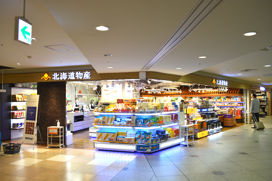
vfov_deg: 47.9
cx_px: 136
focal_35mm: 27
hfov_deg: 67.4
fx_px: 204
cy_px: 90
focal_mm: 18
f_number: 5
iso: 400
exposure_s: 1/100
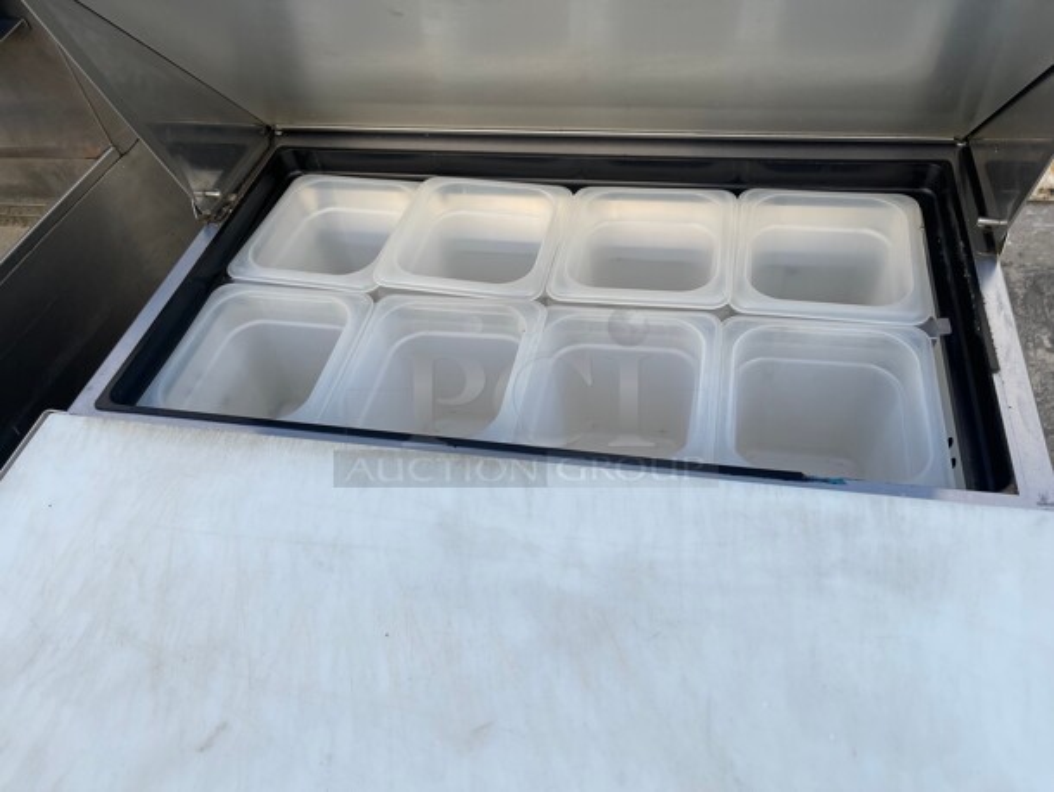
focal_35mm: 26
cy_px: 396
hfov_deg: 67.3
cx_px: 527
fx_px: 792
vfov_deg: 53.1
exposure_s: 1/709
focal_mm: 5.1
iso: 32
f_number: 1.6
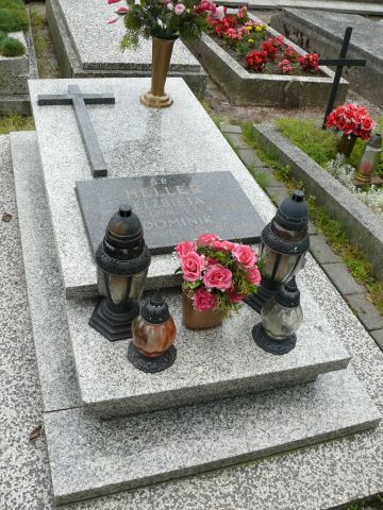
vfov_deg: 52.6
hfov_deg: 40.7
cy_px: 255
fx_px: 516
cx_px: 192
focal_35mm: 35
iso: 100
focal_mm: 7.4
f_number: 4
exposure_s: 1/160
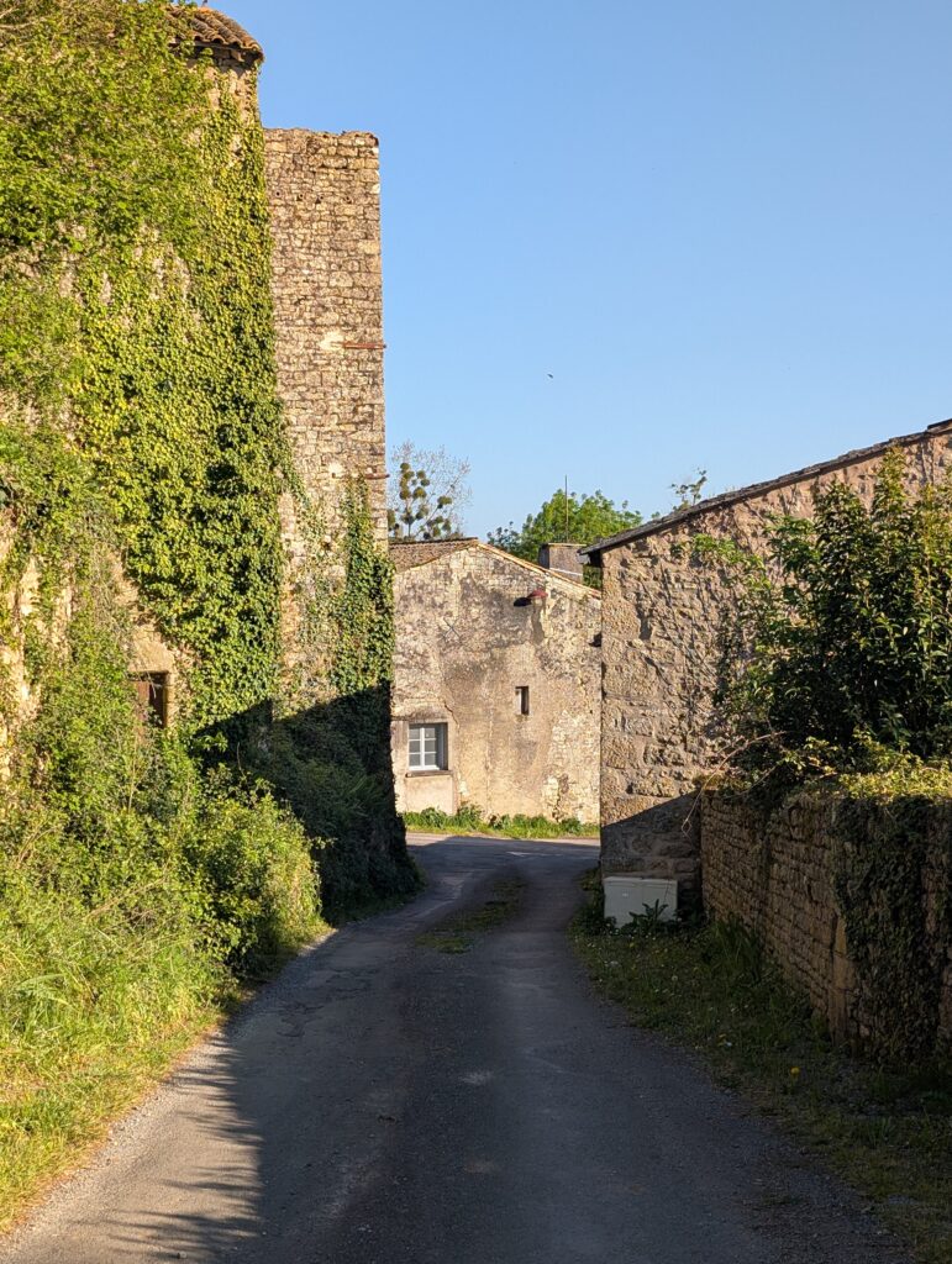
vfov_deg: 38.9
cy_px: 632
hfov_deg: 29.7
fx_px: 1792
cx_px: 476
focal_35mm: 49
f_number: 1.68
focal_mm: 6.9
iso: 21
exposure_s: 1/664
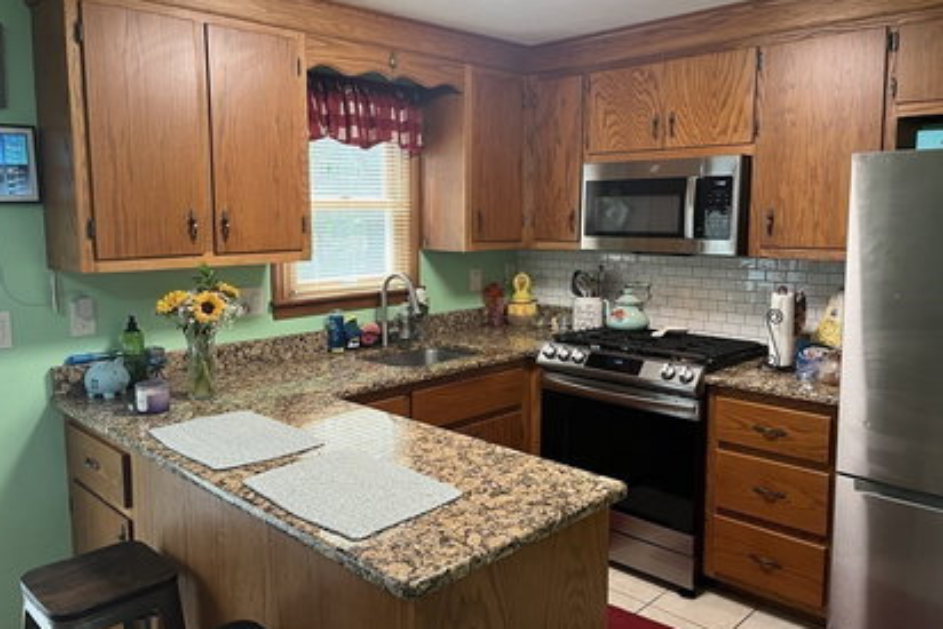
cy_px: 290
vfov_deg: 46.4
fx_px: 734
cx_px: 461
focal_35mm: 28
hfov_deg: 65.4
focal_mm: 5.1
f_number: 1.6
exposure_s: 1/60
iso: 125
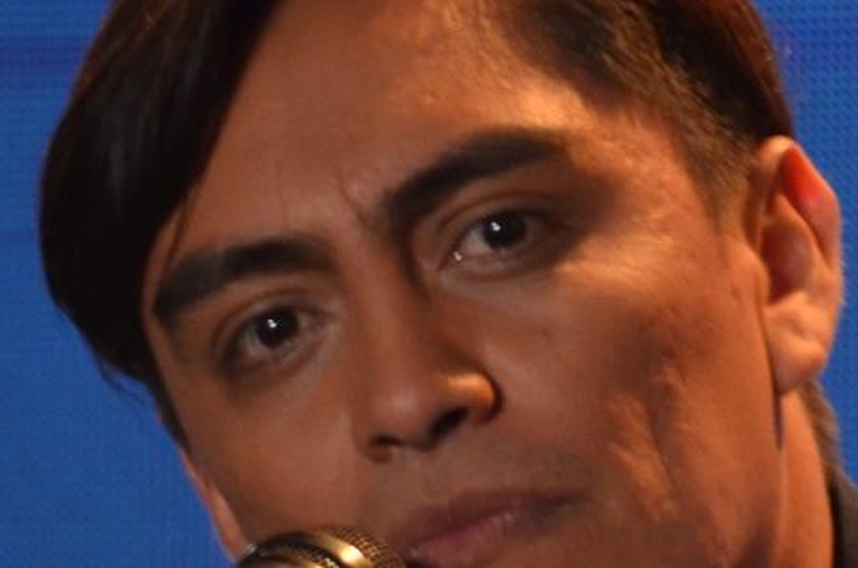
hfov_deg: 1.5
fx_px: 32060
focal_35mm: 1348
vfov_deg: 1.0
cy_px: 615
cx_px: 659
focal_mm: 200
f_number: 5.6
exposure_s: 1/60
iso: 800
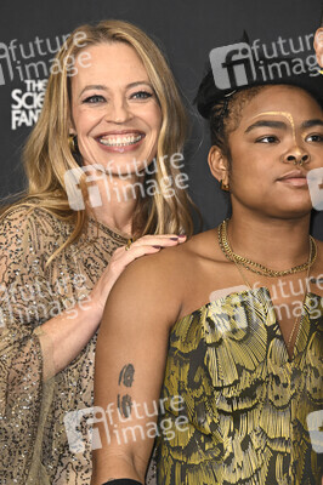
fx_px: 1726
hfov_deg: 10.7
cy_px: 242
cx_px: 162
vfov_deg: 16.0
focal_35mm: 128
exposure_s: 1/320
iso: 2000
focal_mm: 128
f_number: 5.6
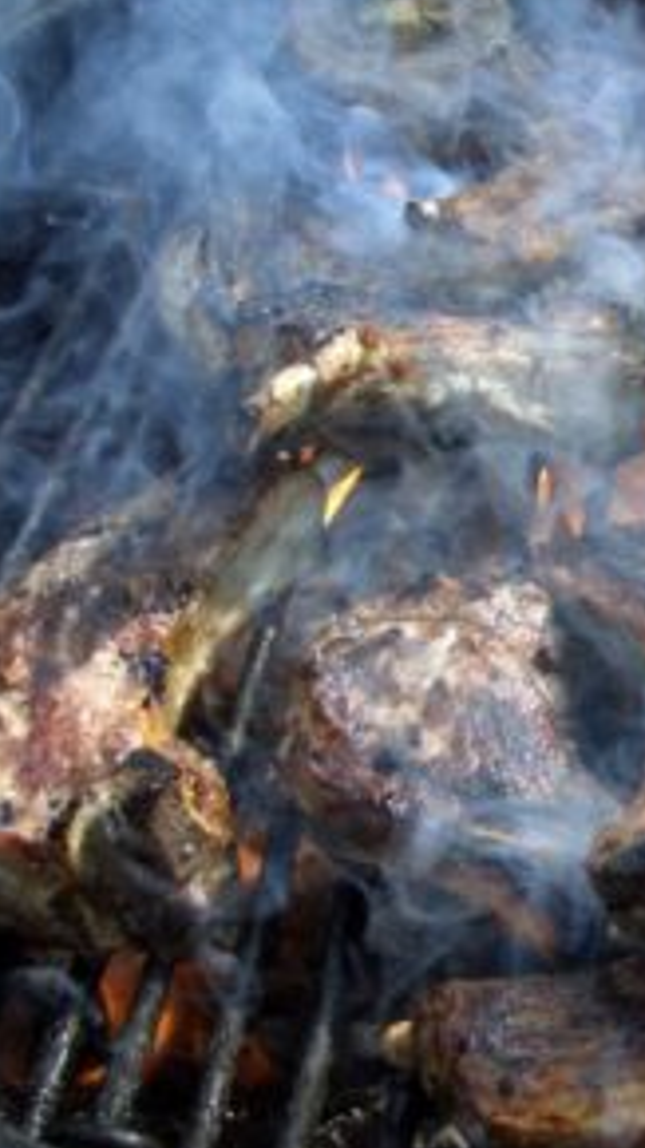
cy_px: 497
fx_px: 1886
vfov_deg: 33.8
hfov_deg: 17.8
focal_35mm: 62
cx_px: 910
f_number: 4
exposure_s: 1/500
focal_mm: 7.1
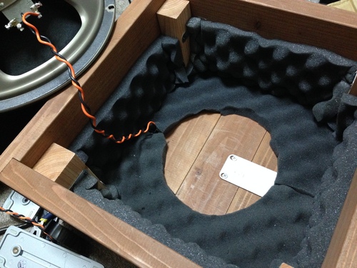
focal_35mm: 33
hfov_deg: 55.4
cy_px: 134
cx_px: 178
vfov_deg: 42.9
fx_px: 340
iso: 500
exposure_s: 1/15
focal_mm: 4.12
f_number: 2.4
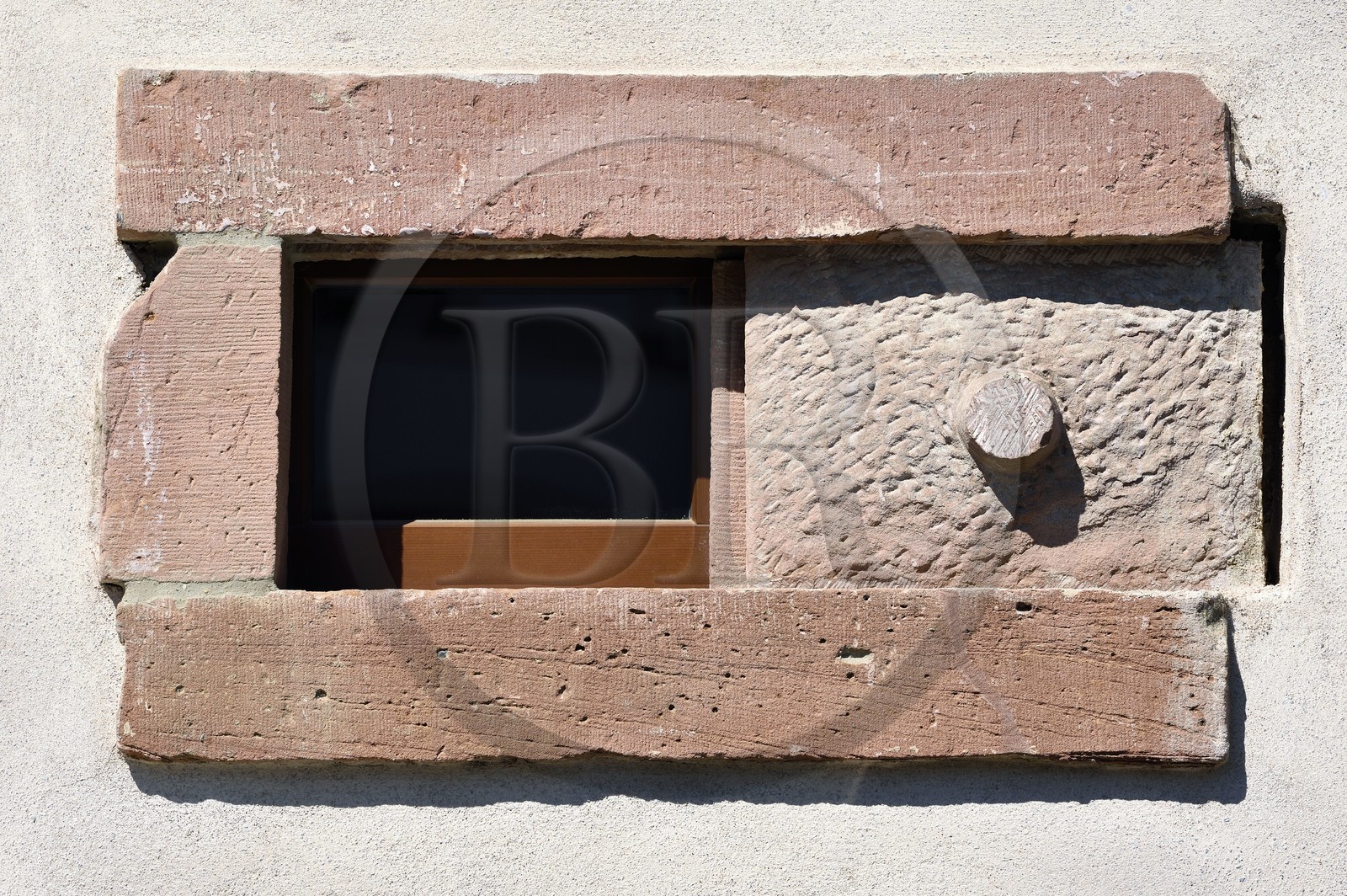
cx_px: 674
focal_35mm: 190
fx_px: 7103
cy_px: 448
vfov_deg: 7.2
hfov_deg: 10.8
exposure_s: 1/500
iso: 200
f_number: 8
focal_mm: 190
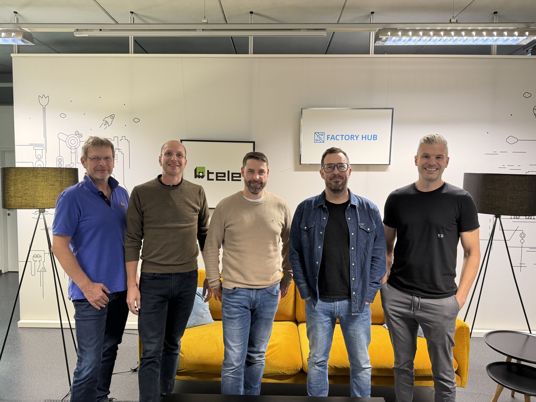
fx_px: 372
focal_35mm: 24
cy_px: 201
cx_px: 268
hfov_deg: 71.6
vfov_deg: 56.8
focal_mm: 6.76
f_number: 1.78
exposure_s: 1/50
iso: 250
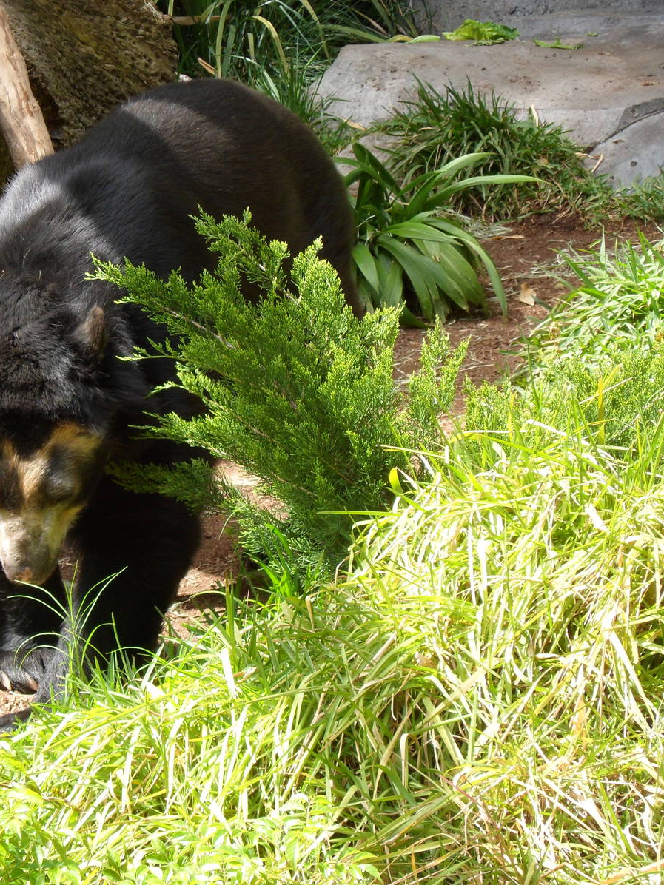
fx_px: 6880
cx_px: 128
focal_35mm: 269
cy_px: 442
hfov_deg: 5.5
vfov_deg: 7.4
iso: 80
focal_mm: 36.2
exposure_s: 1/90
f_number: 5.6
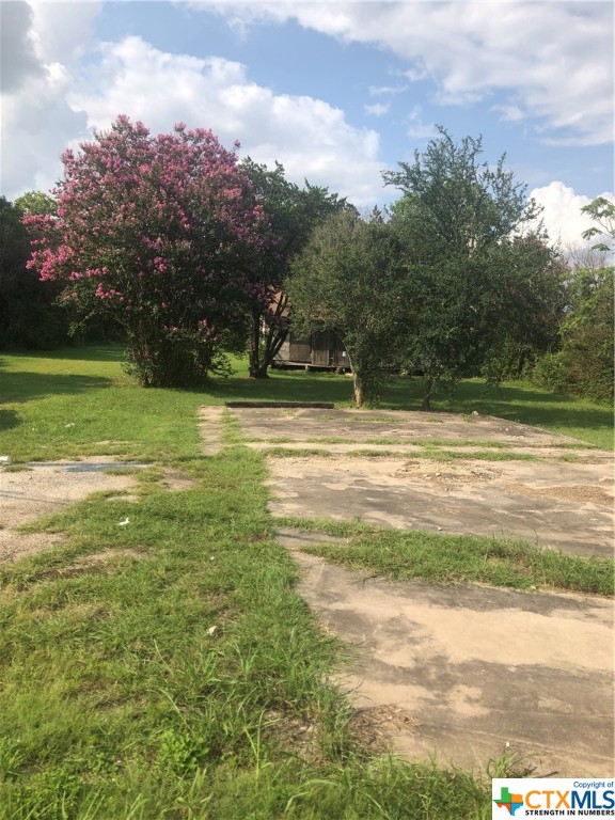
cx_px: 308
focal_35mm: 28
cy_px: 410
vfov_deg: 63.4
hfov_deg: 49.7
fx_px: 663
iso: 20
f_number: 1.8
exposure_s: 1/1567
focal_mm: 3.99
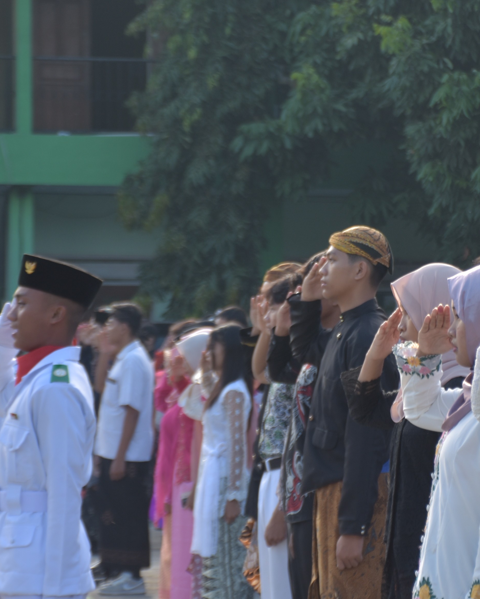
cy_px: 319
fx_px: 3621
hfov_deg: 7.6
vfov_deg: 9.5
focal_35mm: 204
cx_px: 383
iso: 100
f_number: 5.6
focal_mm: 75
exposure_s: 1/125
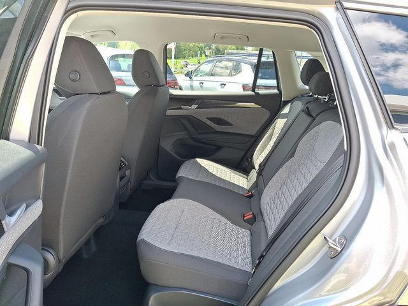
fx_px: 295
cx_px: 204
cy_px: 153
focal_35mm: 25
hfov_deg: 69.4
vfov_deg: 54.9
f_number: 1.8
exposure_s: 1/120
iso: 31
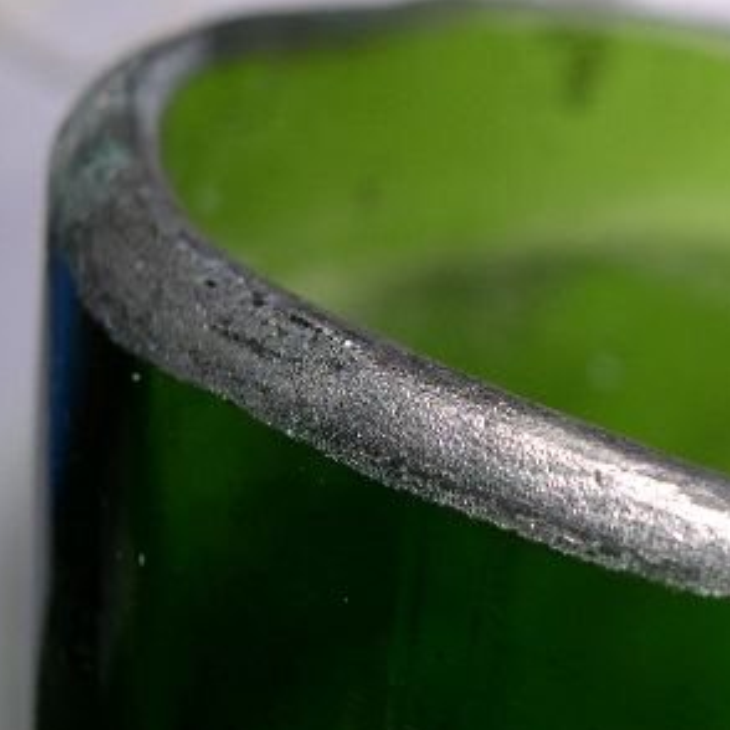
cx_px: 705
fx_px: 1742
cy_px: 367
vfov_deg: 23.7
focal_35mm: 73
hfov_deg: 22.9
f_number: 7.6
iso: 100
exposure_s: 1/60
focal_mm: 8
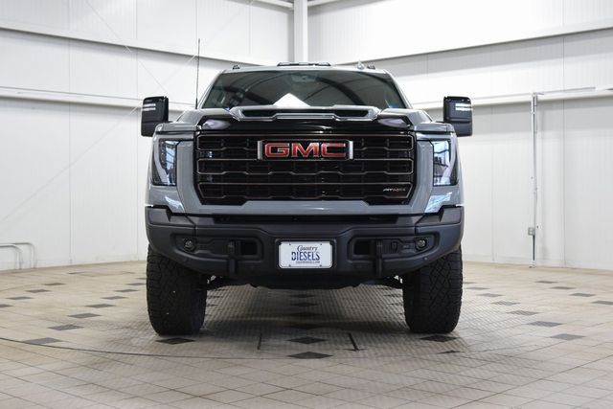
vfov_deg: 26.5
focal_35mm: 51
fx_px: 869
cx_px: 306
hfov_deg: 38.9
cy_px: 204
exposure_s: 1/60
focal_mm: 34
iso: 1600
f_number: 5
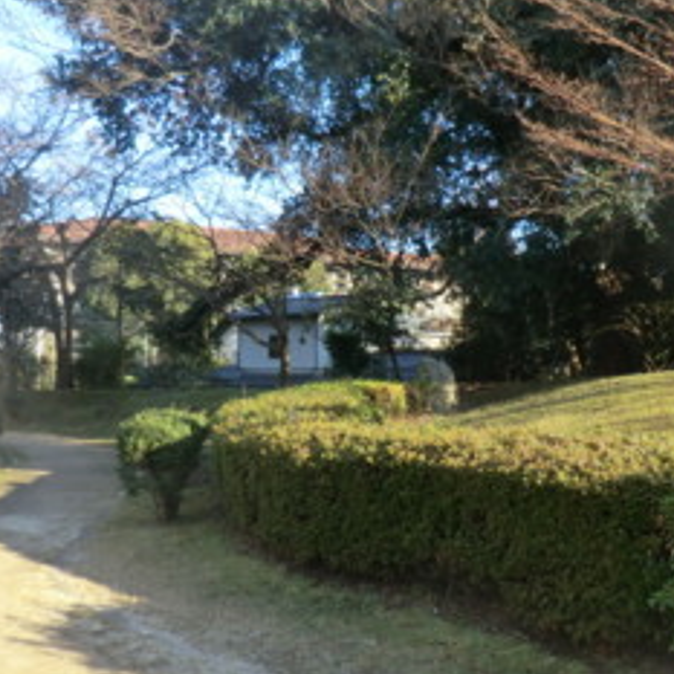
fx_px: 903
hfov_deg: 40.8
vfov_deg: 40.8
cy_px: 402
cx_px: 391
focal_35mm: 41
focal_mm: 4.3
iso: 80
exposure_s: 1/160
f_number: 3.2
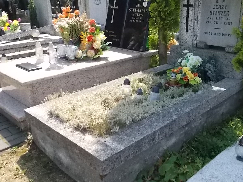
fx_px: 246
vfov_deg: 40.6
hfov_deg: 52.4
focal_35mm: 35
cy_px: 76
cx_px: 142
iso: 400
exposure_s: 1/320
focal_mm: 4.6
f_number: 8
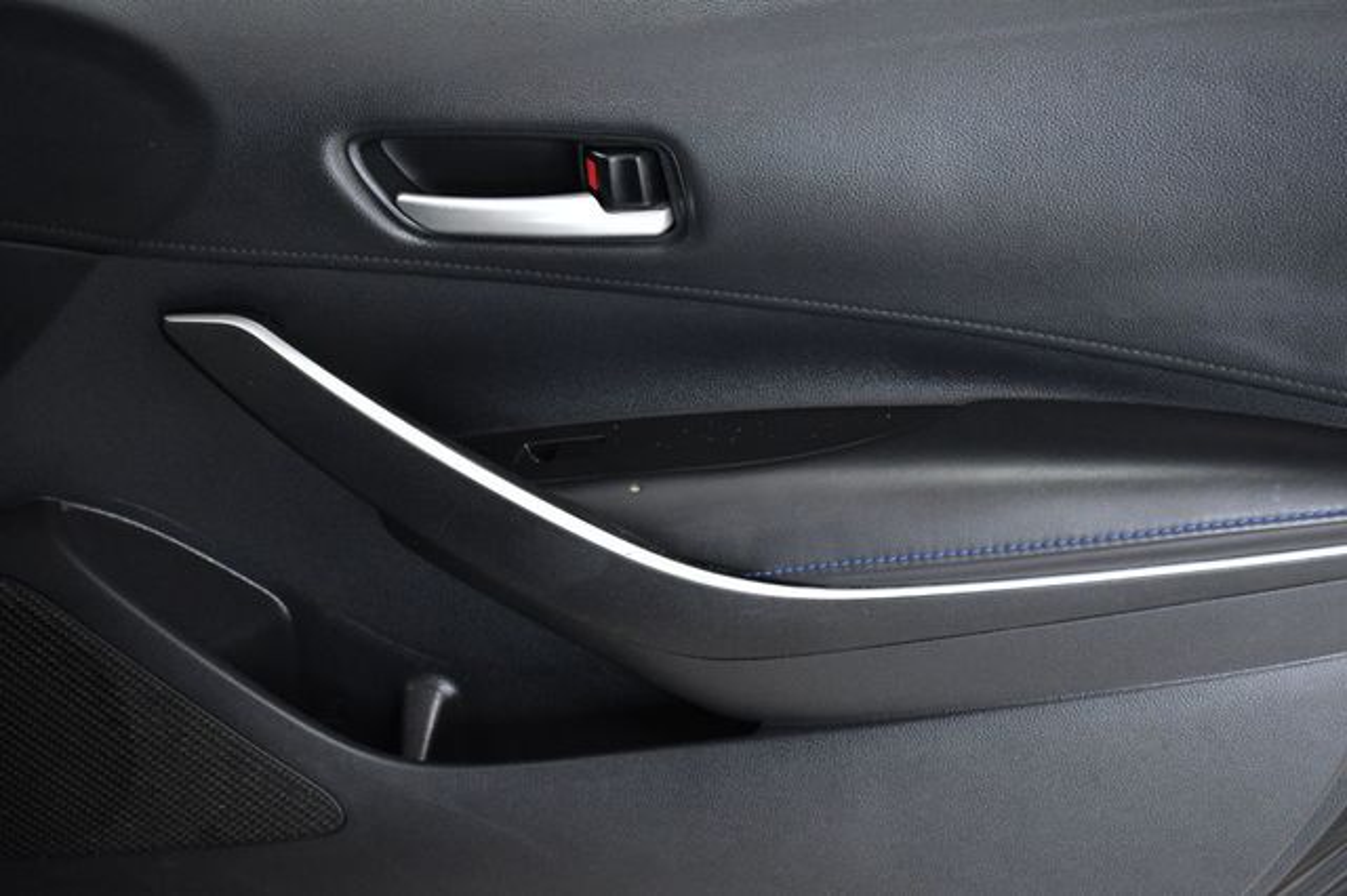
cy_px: 448
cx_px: 674
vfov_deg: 18.2
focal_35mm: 75
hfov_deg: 27.0
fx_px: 2805
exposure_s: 1/160
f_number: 6.3
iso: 2500
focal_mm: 50
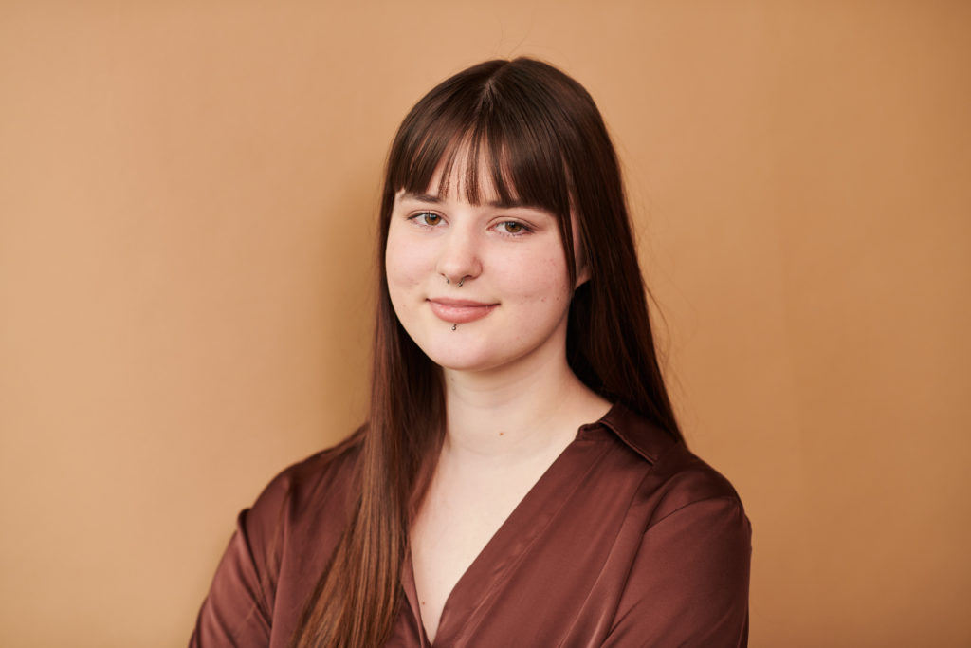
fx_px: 2293
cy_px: 324
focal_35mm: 85
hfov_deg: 23.9
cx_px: 486
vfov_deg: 16.1
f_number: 2.8
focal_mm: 85
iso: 800
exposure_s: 1/160
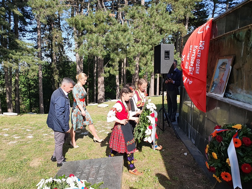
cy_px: 94
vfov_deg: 53.1
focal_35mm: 26
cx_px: 126
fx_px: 189
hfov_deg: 67.3
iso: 50
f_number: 2.4
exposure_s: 1/962
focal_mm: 4.32
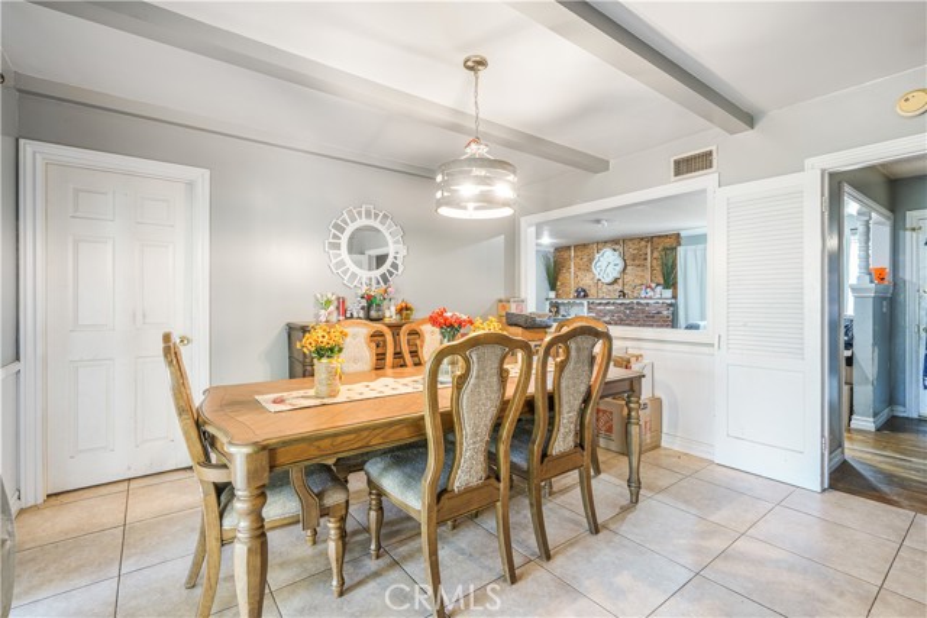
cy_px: 309
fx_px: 412
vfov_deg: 73.8
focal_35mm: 16
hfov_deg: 96.7
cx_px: 464
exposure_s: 1/1.25
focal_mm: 16
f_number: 8
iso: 125
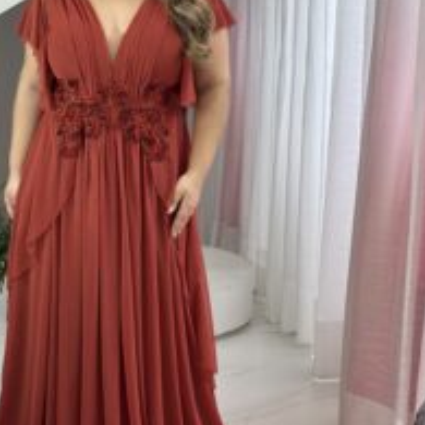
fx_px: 1208
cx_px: 139
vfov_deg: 19.9
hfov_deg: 19.9
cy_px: 216
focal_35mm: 87
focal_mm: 6.86
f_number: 1.78
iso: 80
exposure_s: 1/262
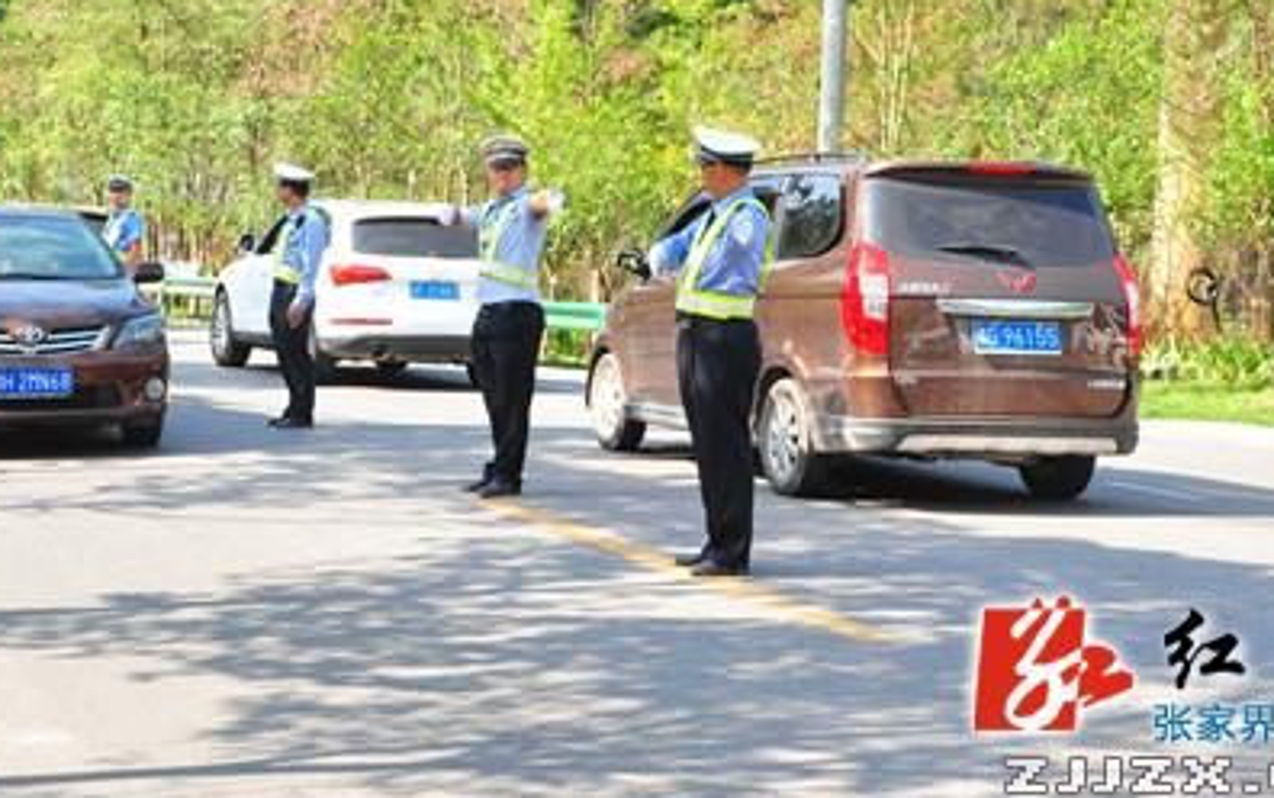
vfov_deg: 18.0
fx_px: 2501
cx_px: 531
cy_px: 220
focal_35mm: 72
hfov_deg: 28.5
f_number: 9.5
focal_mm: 34
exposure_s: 1/350
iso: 1000
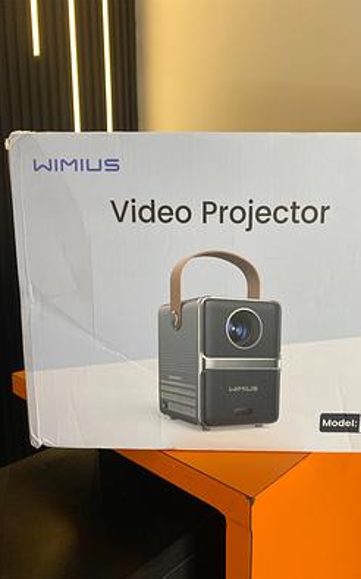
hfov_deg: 44.3
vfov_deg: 66.5
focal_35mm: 28
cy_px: 292
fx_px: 441
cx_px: 217
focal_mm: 4.25
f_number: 1.8
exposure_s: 1/120
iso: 64
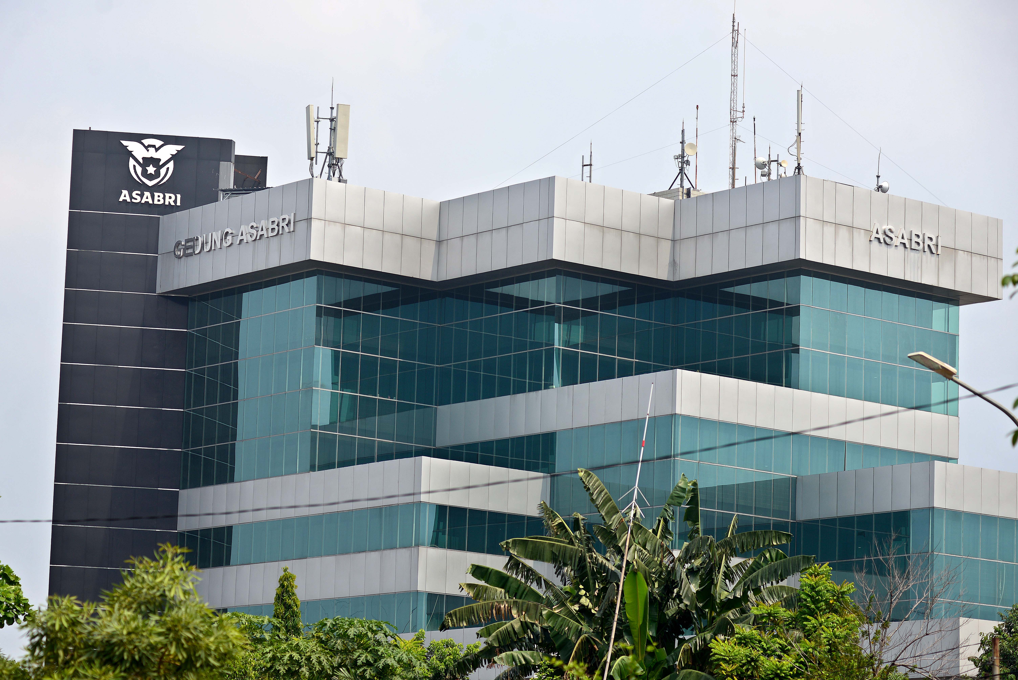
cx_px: 509
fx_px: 3168
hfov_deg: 18.3
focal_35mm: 112
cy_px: 340
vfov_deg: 12.2
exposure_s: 1/1000
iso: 125
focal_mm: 112
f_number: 4.5
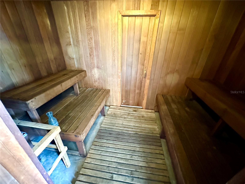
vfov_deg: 85.7
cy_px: 92
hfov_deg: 102.1
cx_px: 122
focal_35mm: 14
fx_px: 99
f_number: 2.2
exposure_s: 1/30
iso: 1250
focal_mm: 2.22
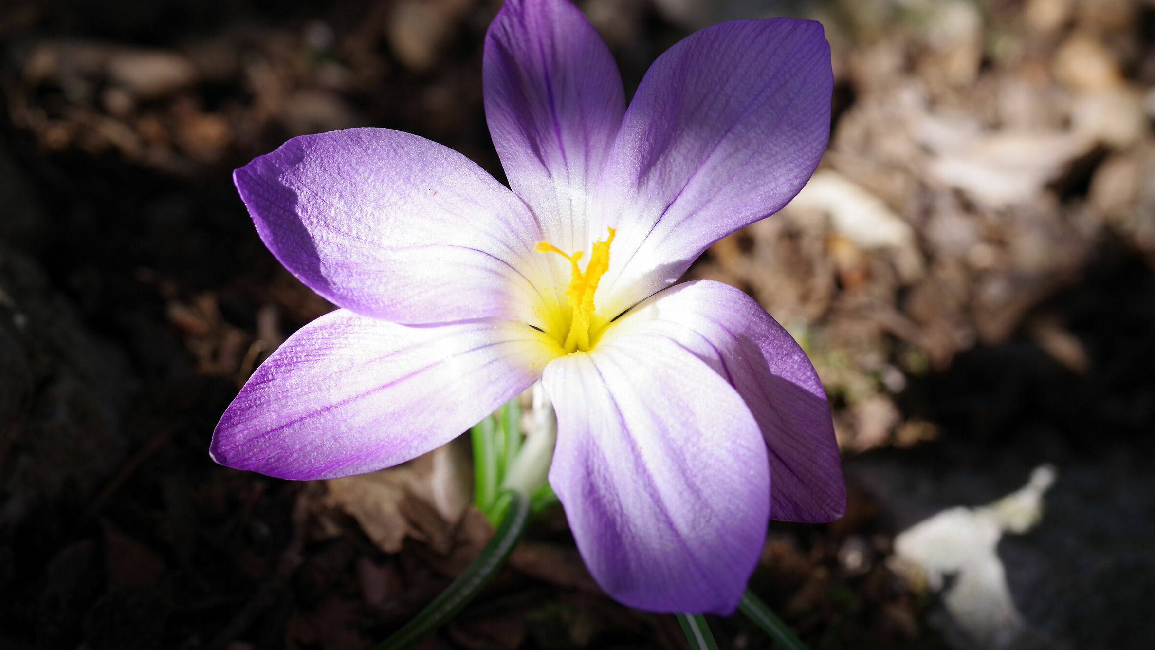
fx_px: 1623
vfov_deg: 22.6
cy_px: 291
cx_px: 578
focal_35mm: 53
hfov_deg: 39.2
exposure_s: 1/100
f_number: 10
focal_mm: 50
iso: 400
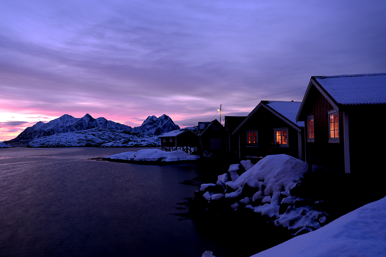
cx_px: 193
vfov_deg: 35.1
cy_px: 128
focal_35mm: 38
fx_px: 408
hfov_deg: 50.7
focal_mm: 38
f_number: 7.1
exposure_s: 6
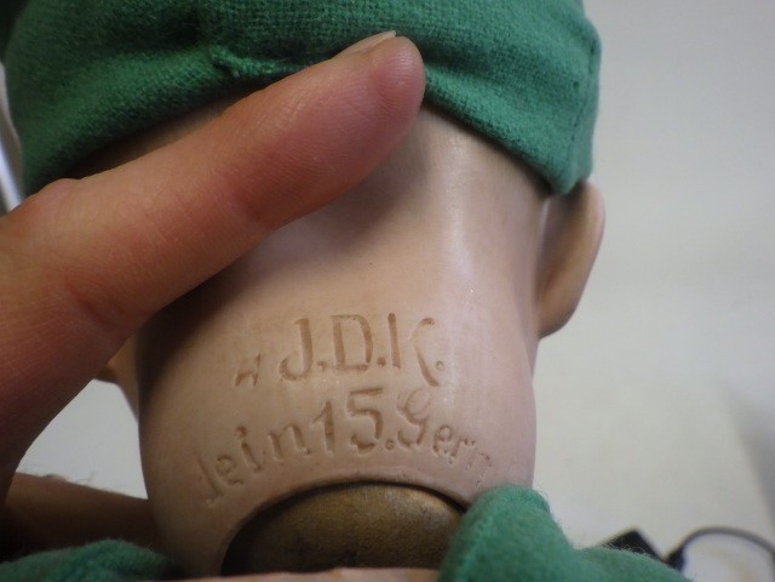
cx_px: 388
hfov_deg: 63.4
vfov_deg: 49.7
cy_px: 291
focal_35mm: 28
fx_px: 627
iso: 400
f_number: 3.5
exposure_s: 1/45
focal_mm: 5
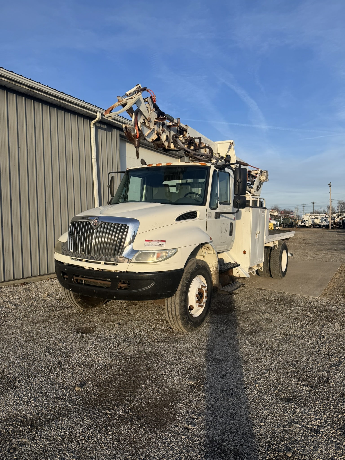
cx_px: 172
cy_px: 230
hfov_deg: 56.8
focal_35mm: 24
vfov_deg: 71.6
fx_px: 319
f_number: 1.78
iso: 80
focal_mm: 6.76
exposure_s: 1/2604
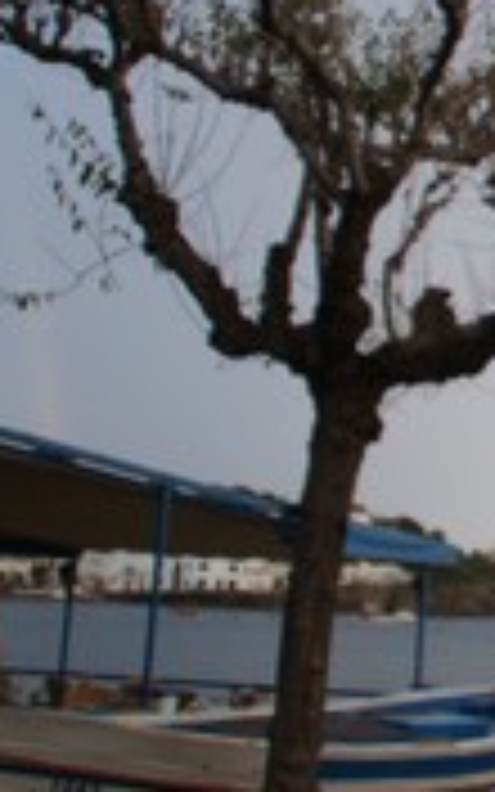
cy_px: 263
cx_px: 950
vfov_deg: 28.4
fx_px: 1554
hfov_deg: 15.1
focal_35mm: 72
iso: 100
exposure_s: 1/40
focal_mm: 18
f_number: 4
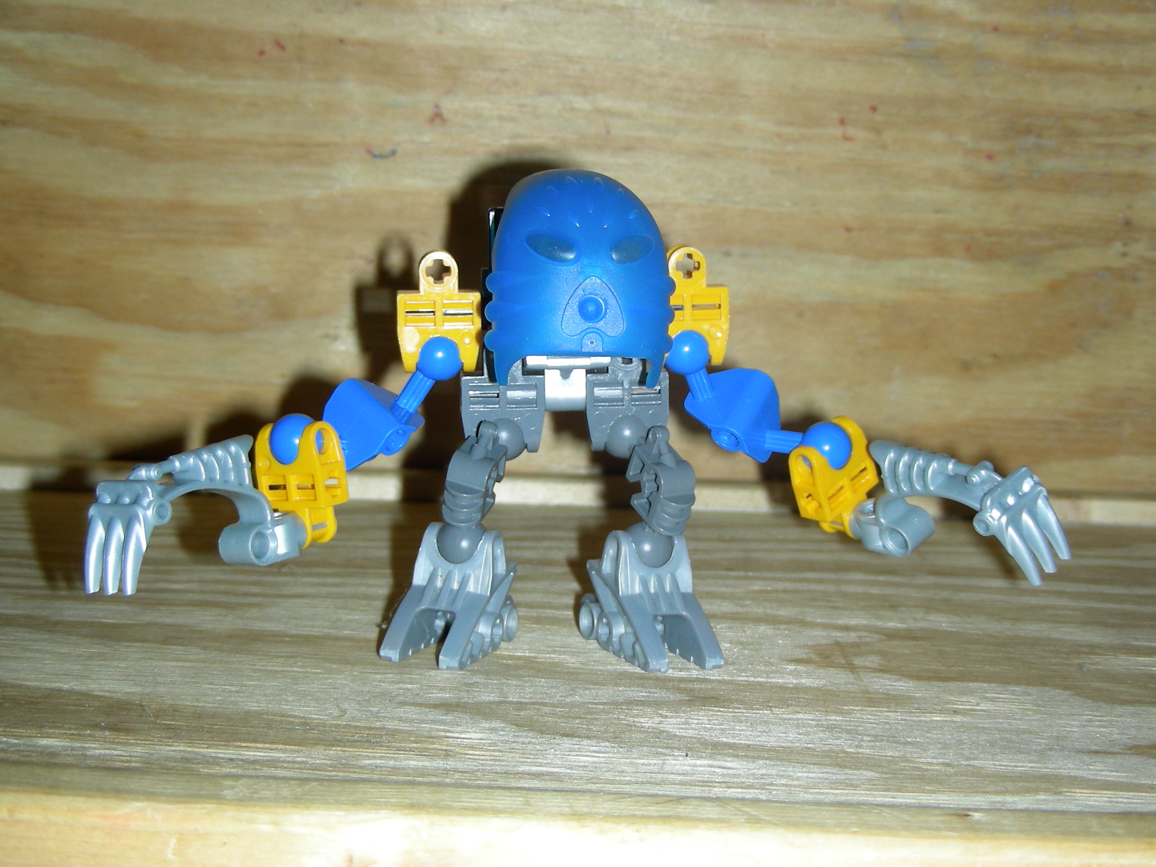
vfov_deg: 23.3
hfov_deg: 30.7
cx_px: 578
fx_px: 2104
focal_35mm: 63
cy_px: 434
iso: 50
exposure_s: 1/60.1
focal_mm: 10.5
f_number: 3.5
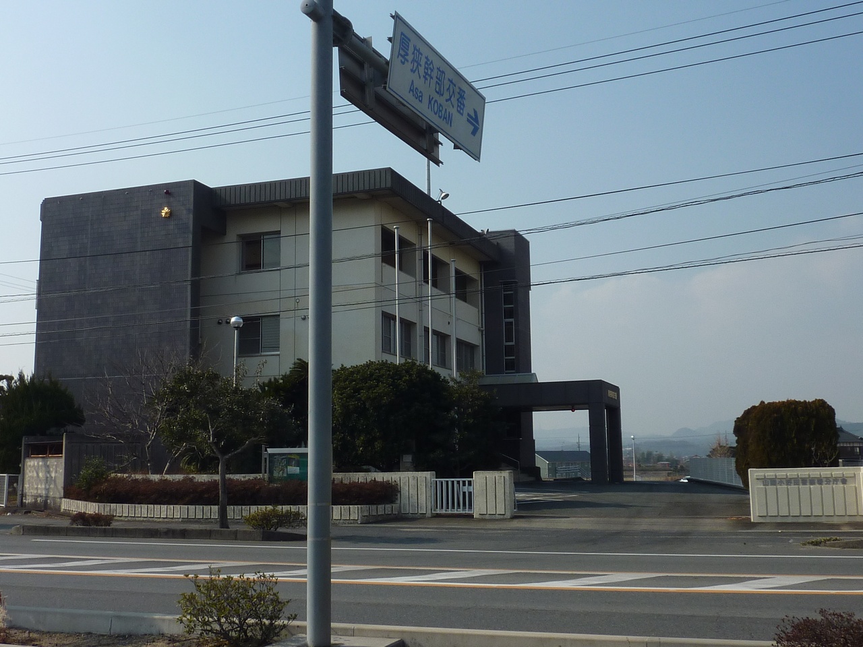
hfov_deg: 49.0
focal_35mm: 38
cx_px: 432
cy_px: 324
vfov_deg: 37.7
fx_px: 947
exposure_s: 1/500
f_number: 5.6
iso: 80
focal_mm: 4.4
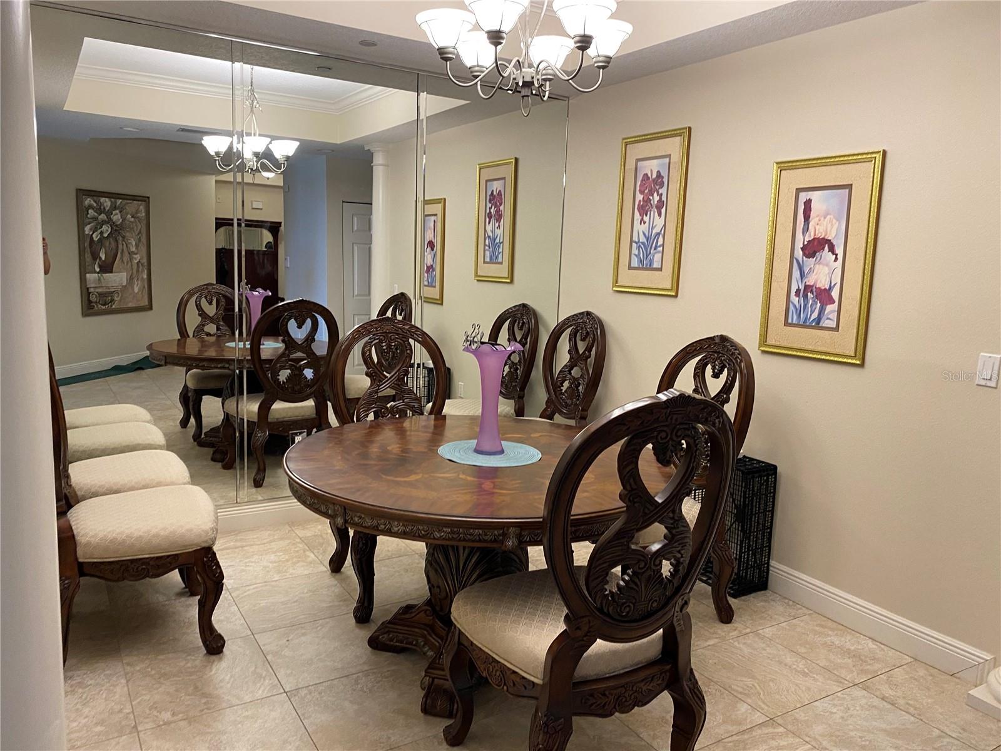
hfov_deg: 67.3
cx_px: 500
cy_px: 376
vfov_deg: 53.1
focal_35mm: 26
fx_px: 752
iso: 160
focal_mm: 4.25
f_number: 1.8
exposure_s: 1/60
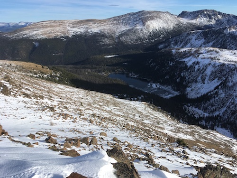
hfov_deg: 61.7
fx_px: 199
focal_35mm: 29
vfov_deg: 48.2
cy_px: 89
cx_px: 118
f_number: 2.2
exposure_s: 1/1637
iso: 25
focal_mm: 4.15
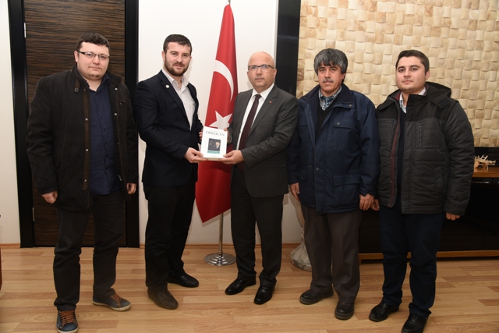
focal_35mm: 27
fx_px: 374
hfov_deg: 67.4
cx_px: 250
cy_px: 166
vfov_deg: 48.0
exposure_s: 1/60
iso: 320
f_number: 5.6
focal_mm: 27
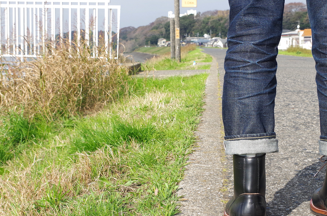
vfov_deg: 22.4
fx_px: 546
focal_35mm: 60
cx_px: 166
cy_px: 122
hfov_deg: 33.3
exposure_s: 1/1000
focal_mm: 28.13
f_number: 10
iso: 800
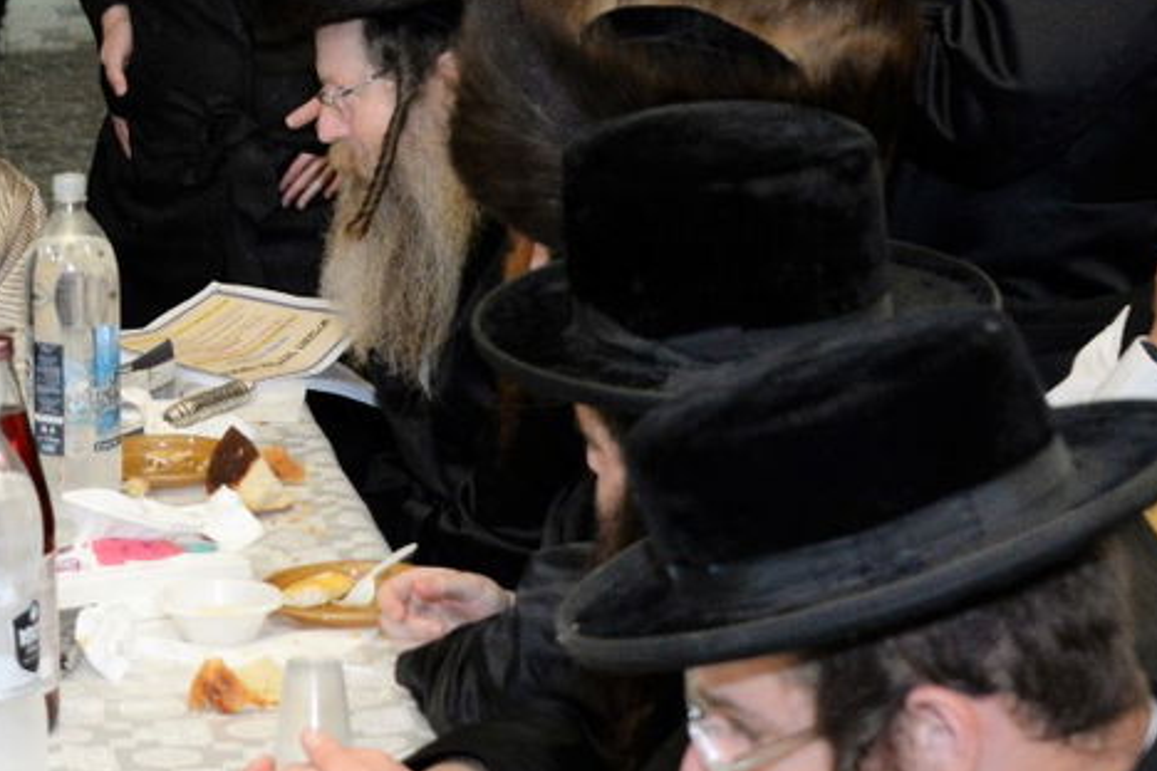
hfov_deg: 17.3
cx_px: -144
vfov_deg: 12.0
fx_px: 3662
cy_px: 231
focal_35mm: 114
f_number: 5.6
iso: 2500
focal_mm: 38
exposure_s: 1/50
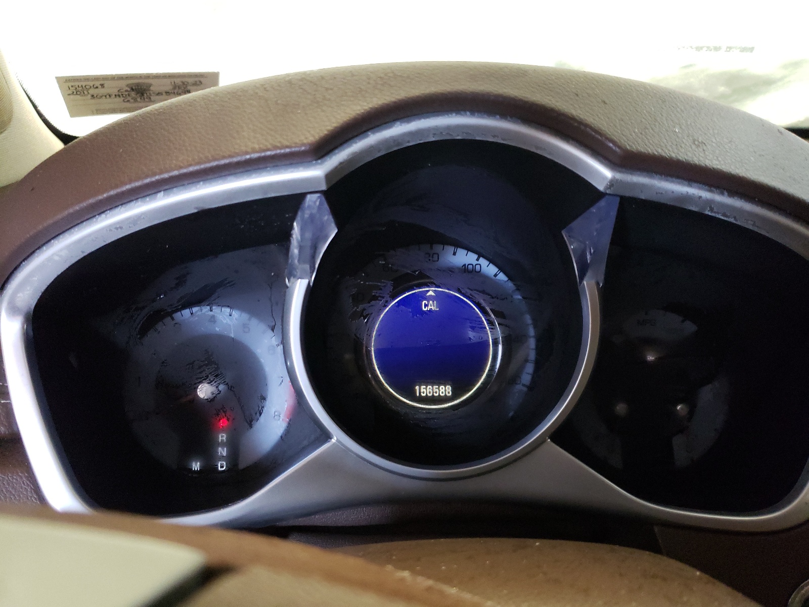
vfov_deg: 53.1
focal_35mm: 26
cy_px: 304
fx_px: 608
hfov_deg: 67.3
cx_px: 404
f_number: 1.5
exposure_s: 1/30
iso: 426
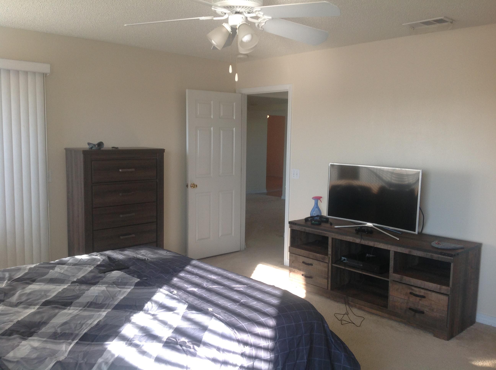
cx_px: 248
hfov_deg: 52.7
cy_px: 185
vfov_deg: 40.6
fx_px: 501
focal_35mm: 35
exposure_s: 1/60
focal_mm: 4.28
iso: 80
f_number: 2.4
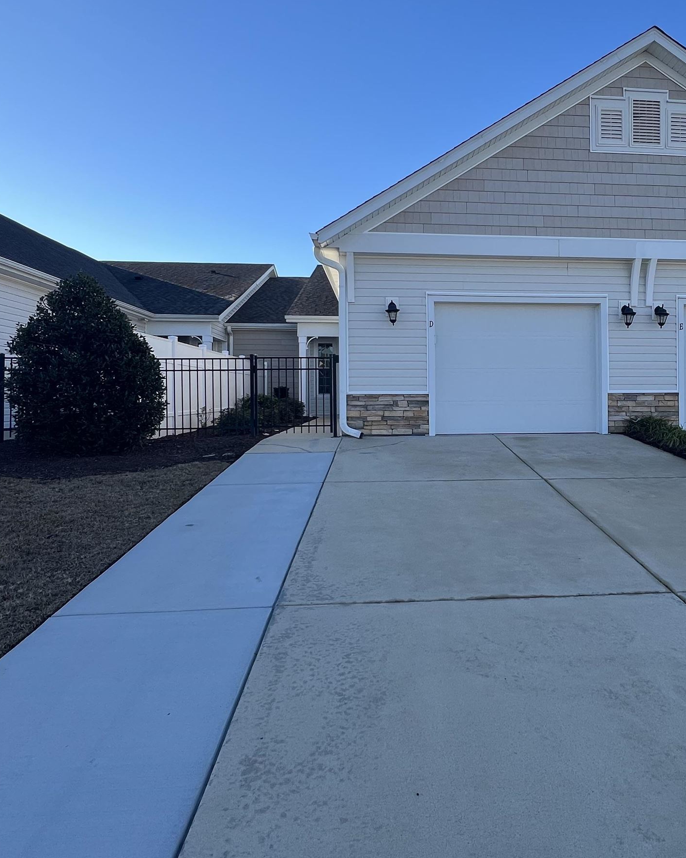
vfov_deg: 74.9
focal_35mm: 22
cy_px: 393
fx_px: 558
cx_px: 442
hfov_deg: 61.9
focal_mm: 1.57
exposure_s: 1/570
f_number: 1.8
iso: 32
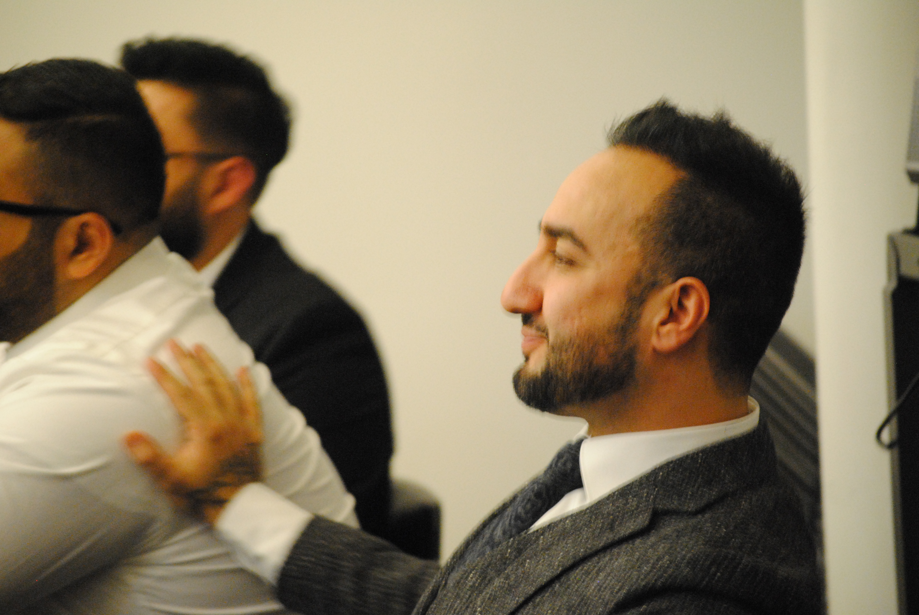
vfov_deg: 9.0
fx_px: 3910
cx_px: 460
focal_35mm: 153
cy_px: 308
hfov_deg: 13.4
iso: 1600
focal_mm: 102
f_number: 4.5
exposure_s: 1/13
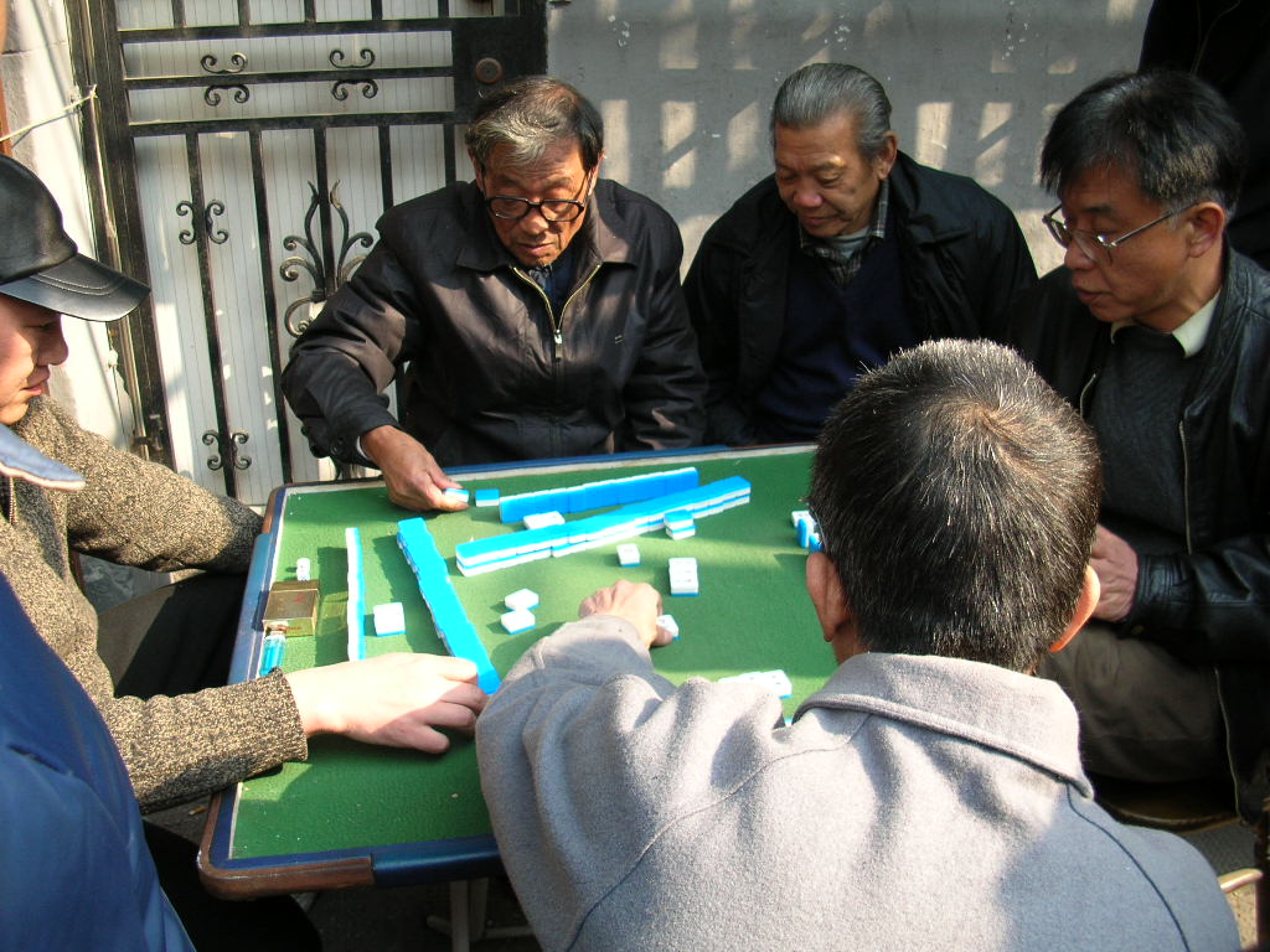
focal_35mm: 35
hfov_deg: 52.6
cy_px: 476
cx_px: 635
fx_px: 1284
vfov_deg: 40.7
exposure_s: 1/110
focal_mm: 5.8
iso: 50
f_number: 2.8
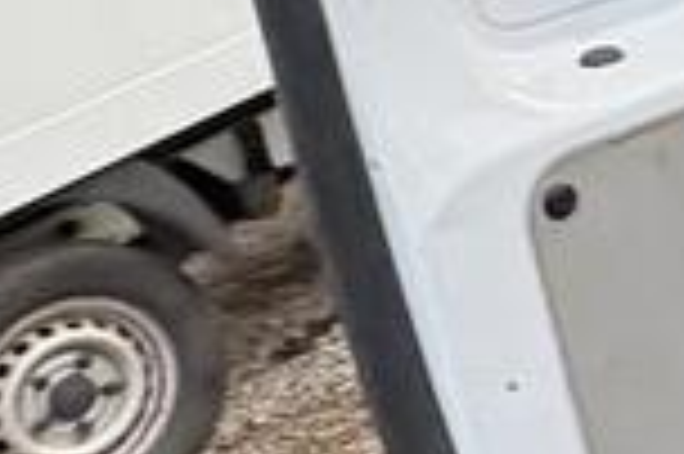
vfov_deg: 15.1
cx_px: 1184
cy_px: -148
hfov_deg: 18.9
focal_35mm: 86
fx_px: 1632
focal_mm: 2.22
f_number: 2.2
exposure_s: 1/145
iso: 50
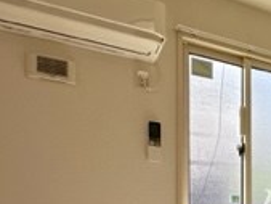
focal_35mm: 53
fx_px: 415
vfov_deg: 25.6
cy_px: 223
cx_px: 512
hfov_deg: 20.8
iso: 40
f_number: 2.2
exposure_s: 1/318
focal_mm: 2.22
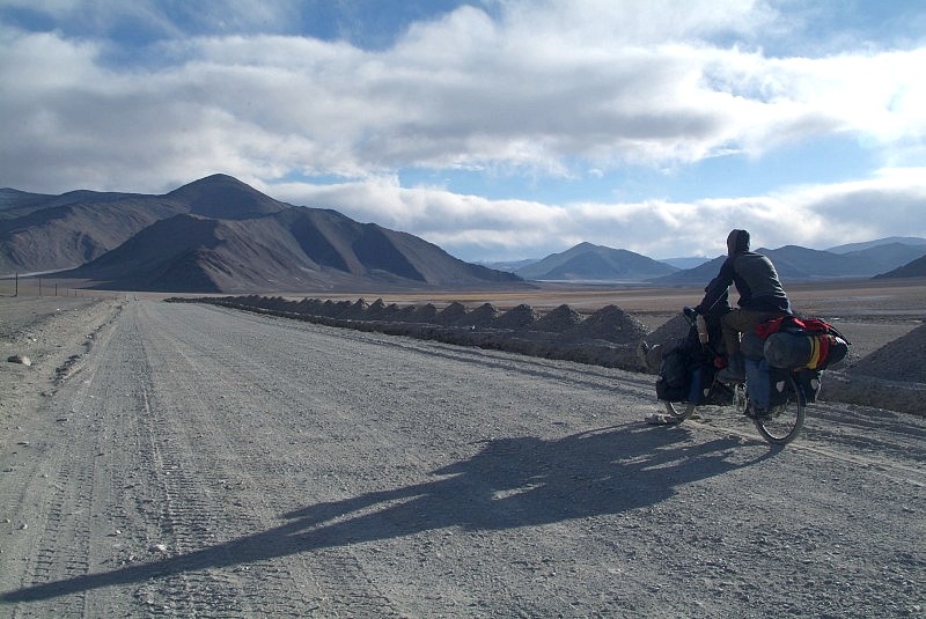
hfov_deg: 57.2
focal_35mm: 33
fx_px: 850
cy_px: 310
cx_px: 463
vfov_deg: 40.0
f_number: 9.5
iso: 200
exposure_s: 1/350
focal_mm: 22
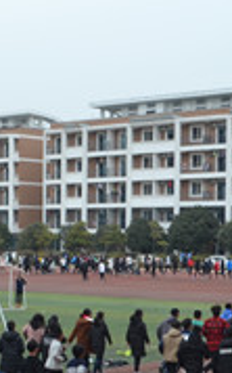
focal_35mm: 93
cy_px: 291
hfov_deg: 13.8
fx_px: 942
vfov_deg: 22.1
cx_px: -13
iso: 200
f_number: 5.6
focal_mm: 18
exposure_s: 1/125
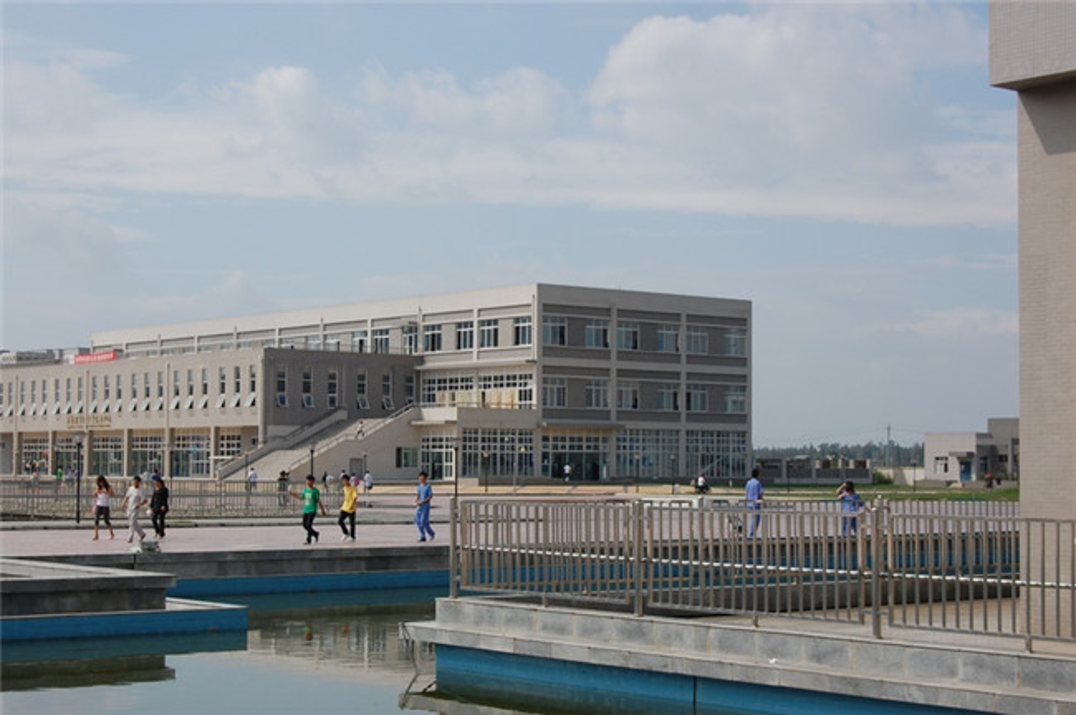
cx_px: 538
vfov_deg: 21.5
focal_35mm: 63
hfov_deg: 31.9
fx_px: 1881
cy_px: 358
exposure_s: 1/400
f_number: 10
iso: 200
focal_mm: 42
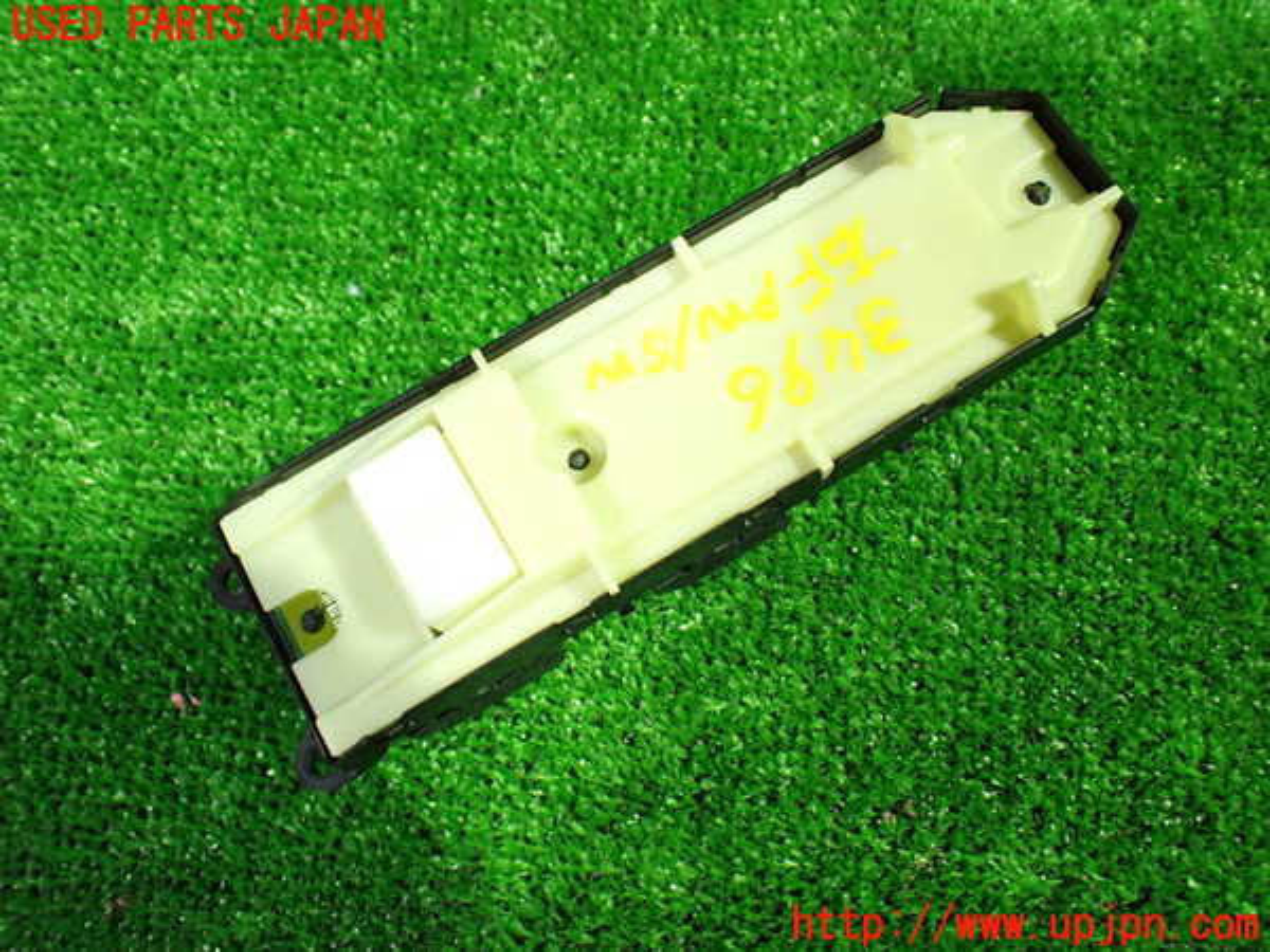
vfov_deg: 46.8
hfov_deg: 60.0
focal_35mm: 30
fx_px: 1101
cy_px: 476
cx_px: 635
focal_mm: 5.4
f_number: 2.3
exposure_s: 1/30
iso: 800
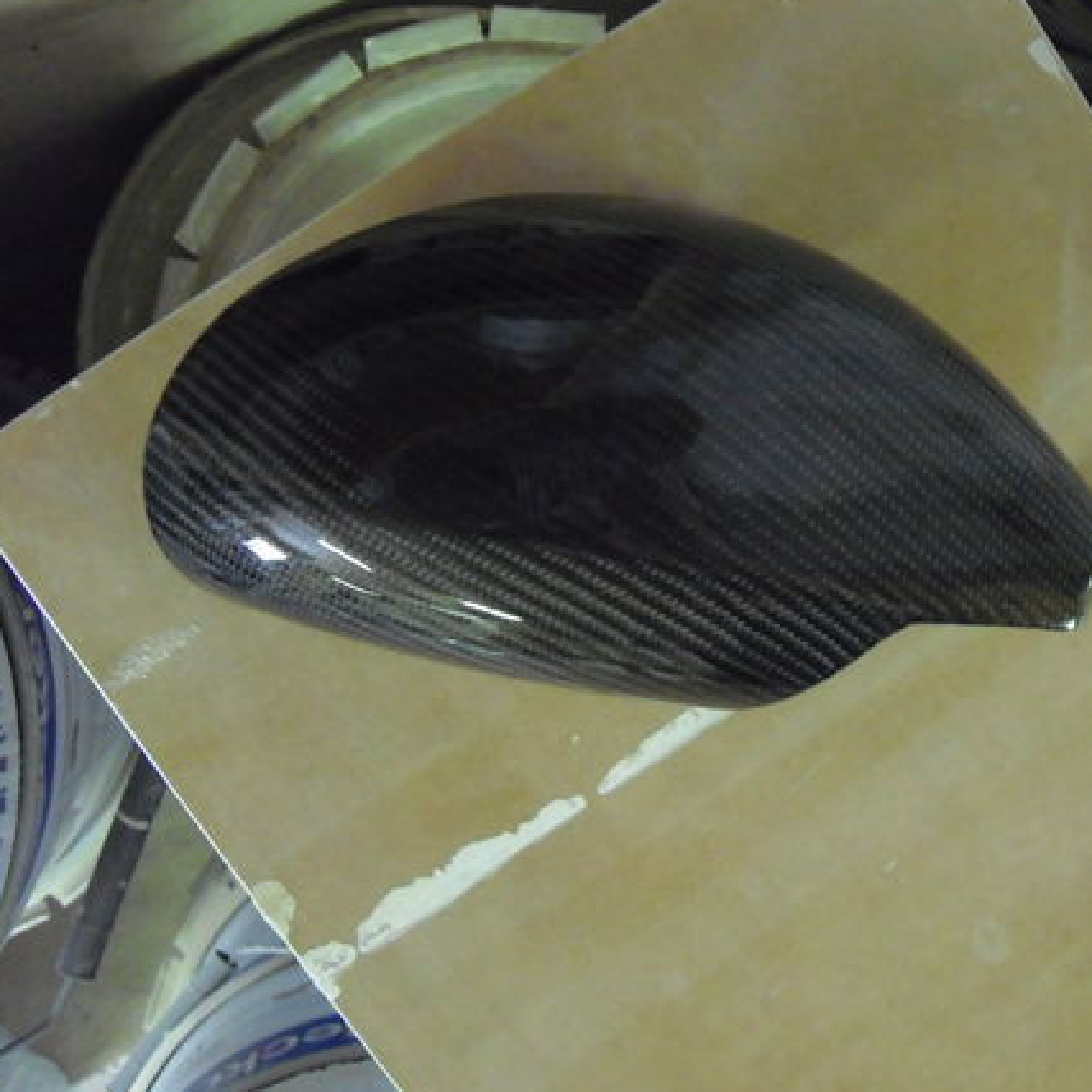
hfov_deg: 34.2
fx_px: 1749
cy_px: 514
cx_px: 760
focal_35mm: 49
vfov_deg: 34.7
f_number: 2.7
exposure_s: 1/15
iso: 800
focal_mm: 6.2
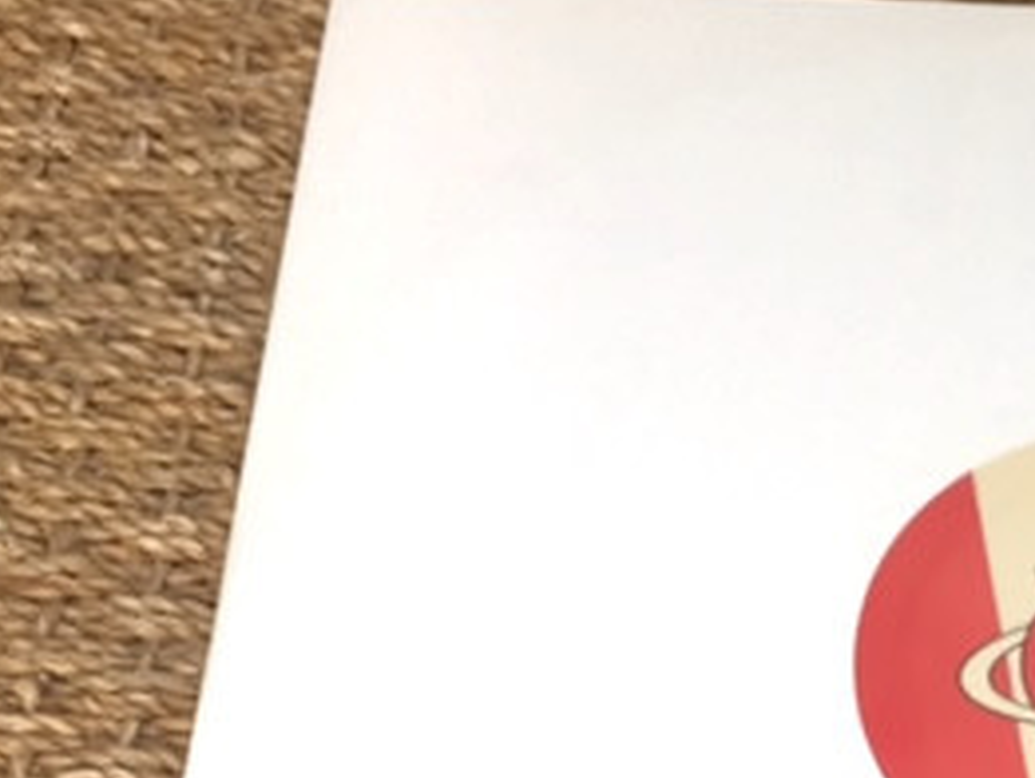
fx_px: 2124
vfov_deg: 19.9
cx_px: 1087
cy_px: 849
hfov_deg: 25.7
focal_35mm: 71
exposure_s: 1/100
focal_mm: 4.2
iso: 50
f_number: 2.2
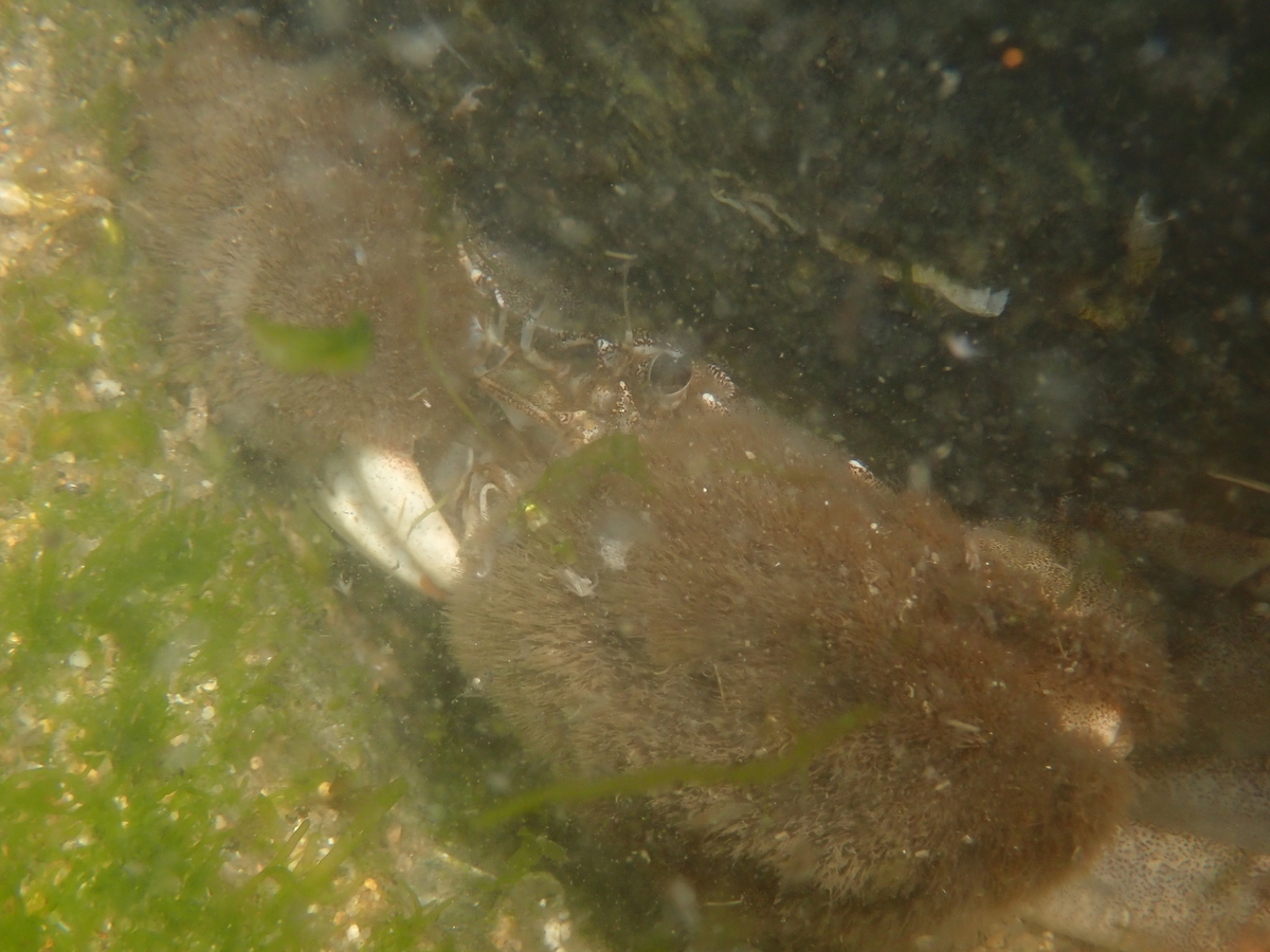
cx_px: 635
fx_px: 2458
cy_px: 476
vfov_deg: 21.9
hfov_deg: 29.0
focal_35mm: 67
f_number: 5
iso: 200
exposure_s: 1/200
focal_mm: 11.88
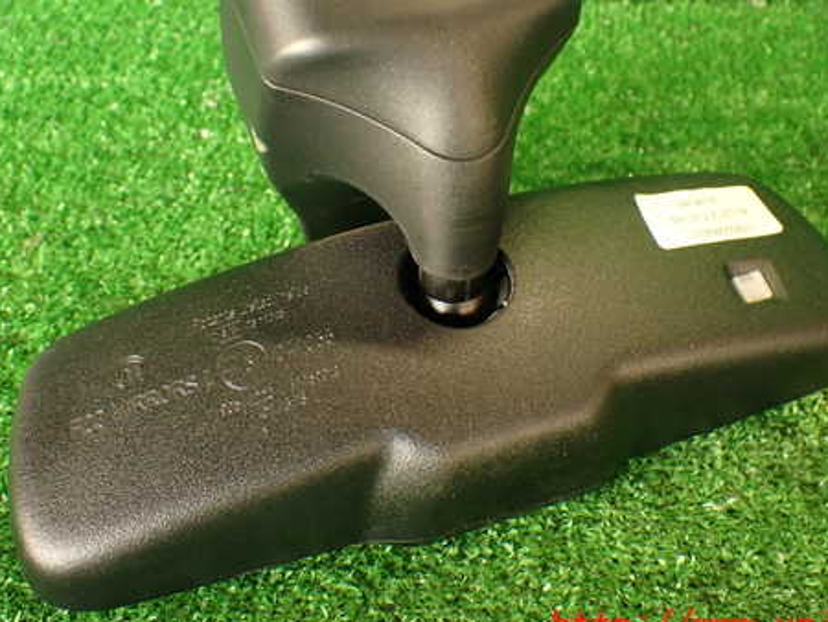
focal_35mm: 48
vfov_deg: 30.2
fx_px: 1149
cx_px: 416
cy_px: 237
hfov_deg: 39.6
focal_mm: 6.37
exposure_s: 1/40
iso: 200
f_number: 2.5
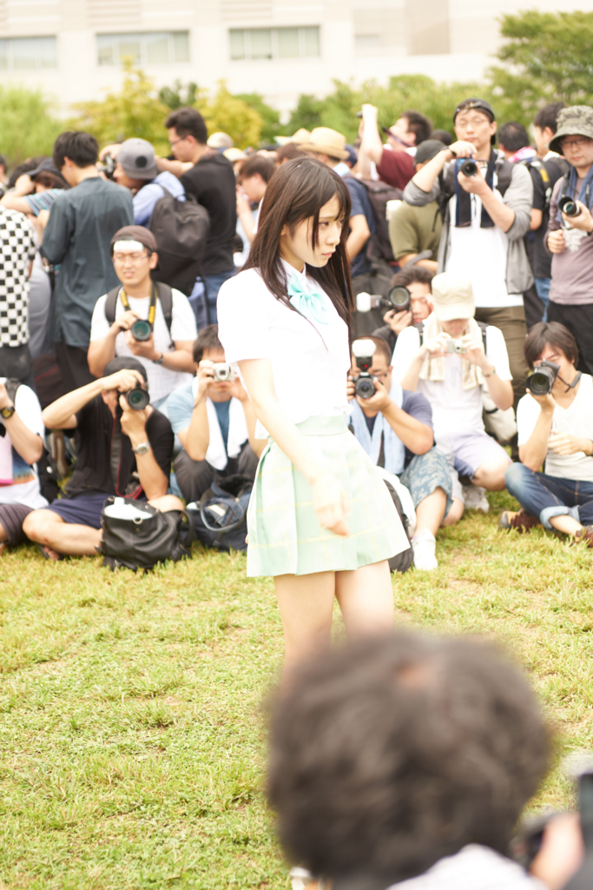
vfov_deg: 28.8
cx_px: 296
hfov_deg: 19.5
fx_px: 1729
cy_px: 445
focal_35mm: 70
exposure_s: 1/250
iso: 100
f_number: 2.8
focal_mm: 70
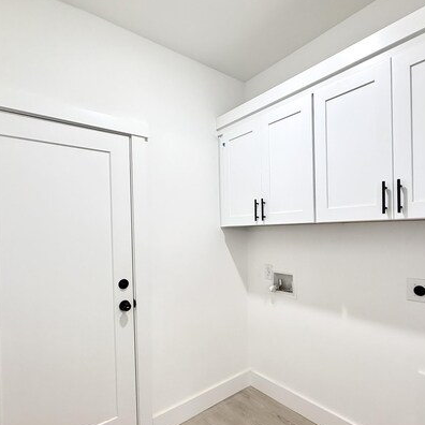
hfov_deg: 74.6
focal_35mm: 20
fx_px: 278
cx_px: 234
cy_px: 234
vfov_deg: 74.6
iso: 320
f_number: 2.2
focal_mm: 2.22
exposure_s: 1/120
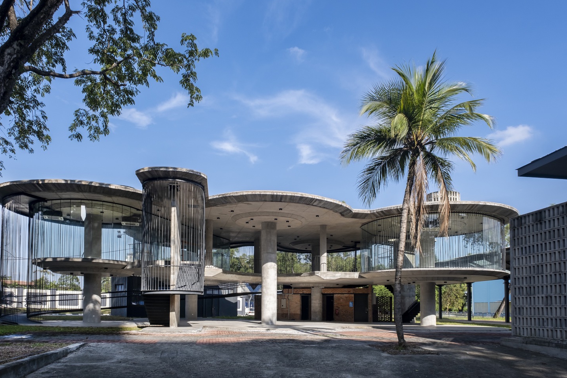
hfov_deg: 71.5
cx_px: 272
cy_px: 187
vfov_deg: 51.3
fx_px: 394
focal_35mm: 25
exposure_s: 1/120
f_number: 11
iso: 200
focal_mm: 16
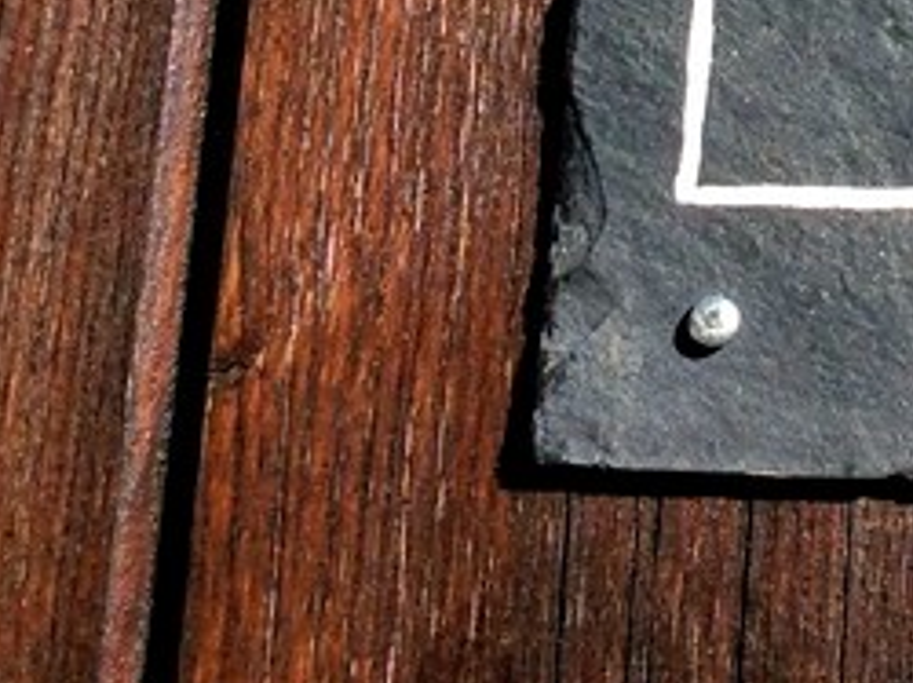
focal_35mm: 131
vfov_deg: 10.5
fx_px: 3452
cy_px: -619
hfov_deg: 14.0
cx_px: 1443
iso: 32
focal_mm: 3.3
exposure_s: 1/1244
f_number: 2.4
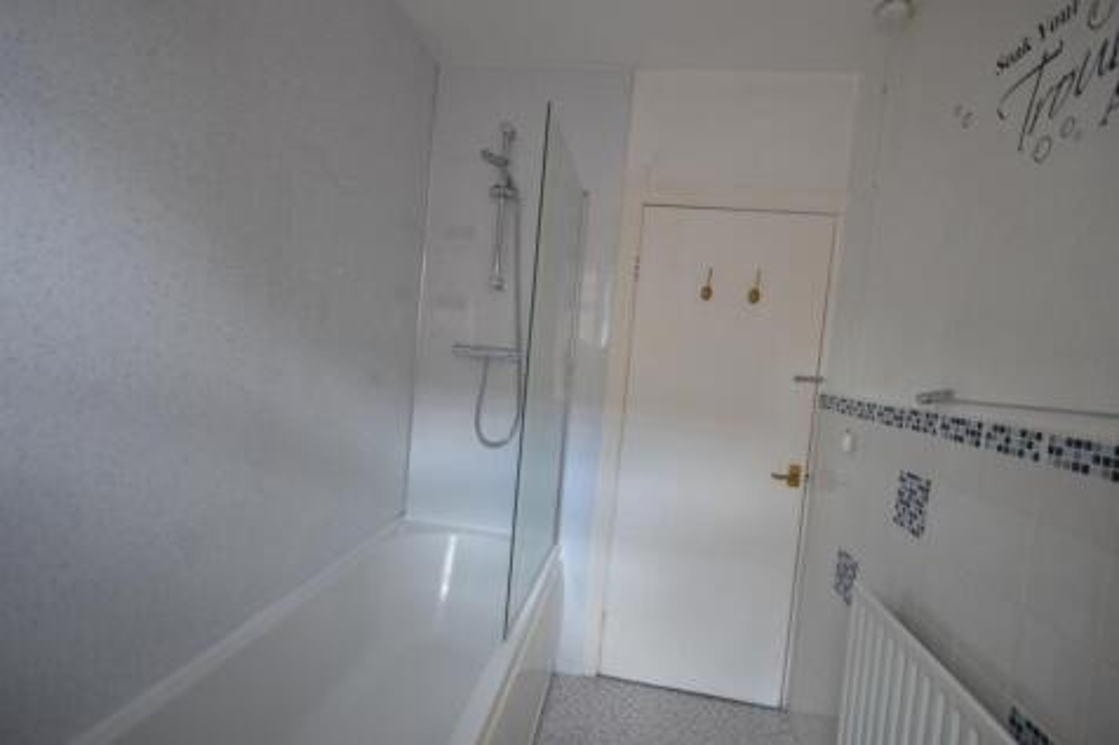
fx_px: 513
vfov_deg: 72.0
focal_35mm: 16
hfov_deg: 95.0
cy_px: 372
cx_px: 560
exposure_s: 1/60
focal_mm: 11
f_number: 4.2
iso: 640
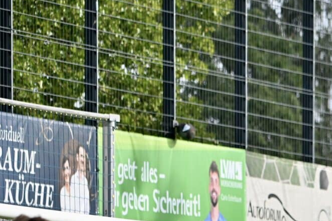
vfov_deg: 2.8
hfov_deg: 4.1
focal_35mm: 496
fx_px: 4572
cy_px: 335
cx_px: 417
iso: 500
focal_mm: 160
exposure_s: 1/1600
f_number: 5
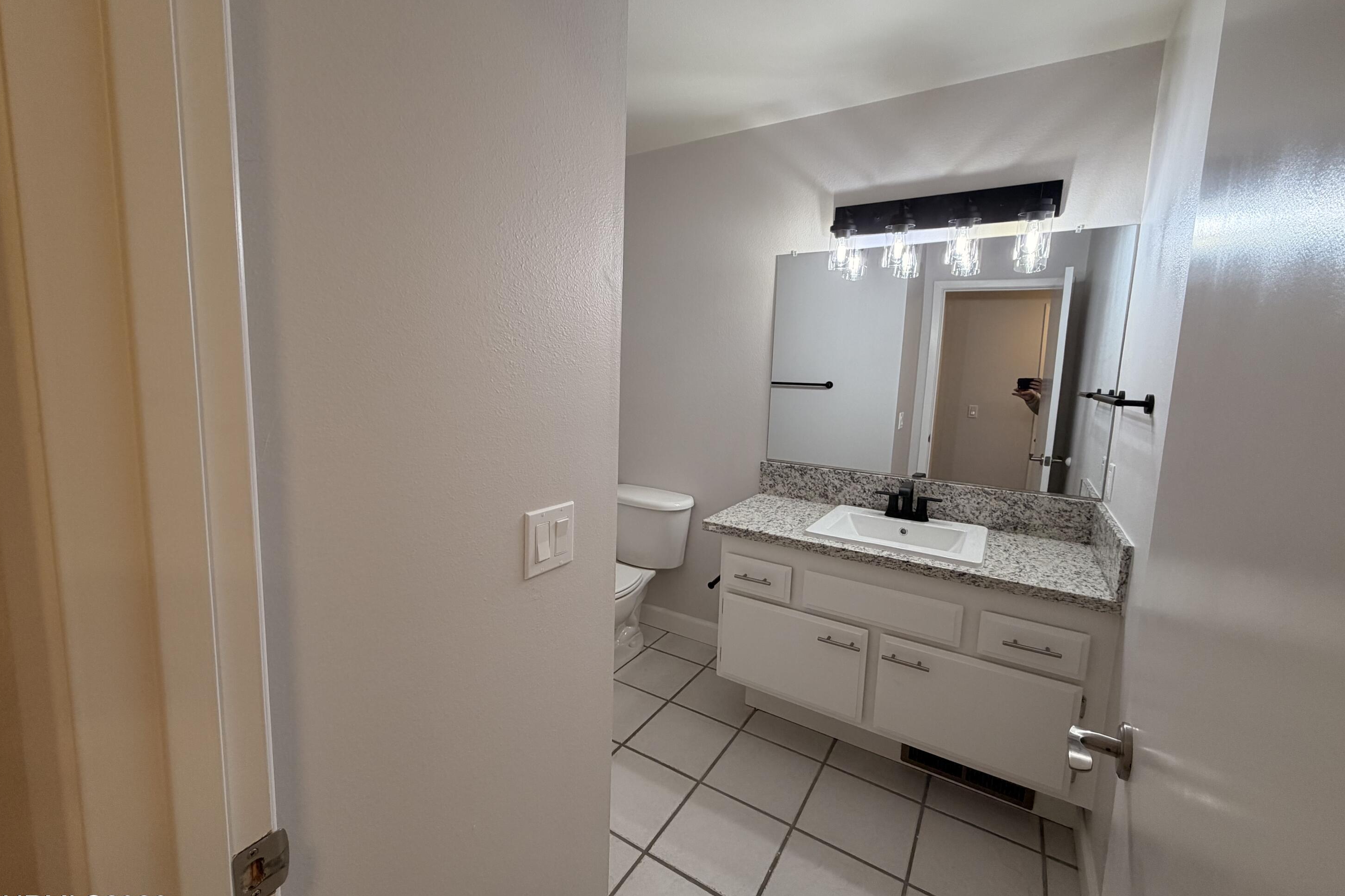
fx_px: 560
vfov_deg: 77.3
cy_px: 435
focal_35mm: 15
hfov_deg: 100.4
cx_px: 671
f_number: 2.2
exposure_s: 1/120
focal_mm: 2.22
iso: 160
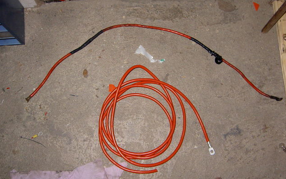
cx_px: 144
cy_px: 92
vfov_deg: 31.2
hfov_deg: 48.2
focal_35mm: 41
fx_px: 320
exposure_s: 1/60
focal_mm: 6.3
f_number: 3
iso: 200
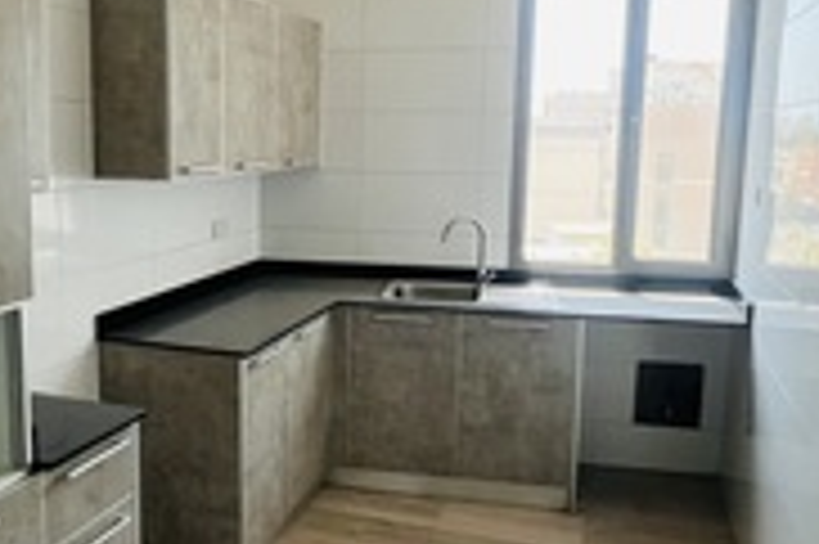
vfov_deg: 38.8
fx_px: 773
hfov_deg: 55.2
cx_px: 304
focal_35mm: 34
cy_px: 241
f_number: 1.8
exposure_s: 1/91
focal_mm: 1.57
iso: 250
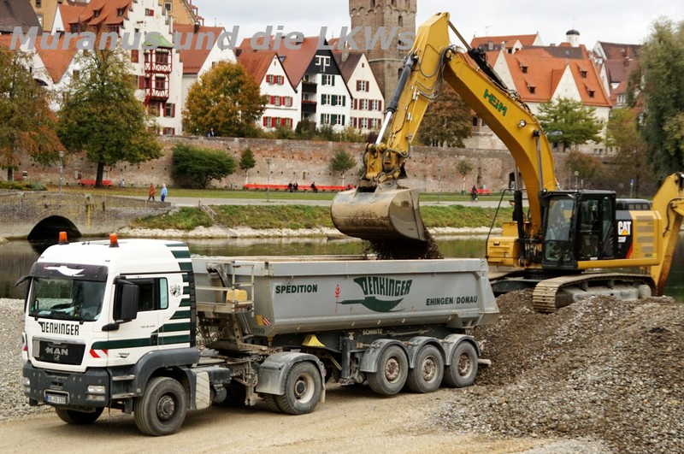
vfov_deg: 18.1
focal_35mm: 75
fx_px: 1423
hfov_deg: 27.0
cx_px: 342
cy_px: 227
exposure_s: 1/800
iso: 400
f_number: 4.5
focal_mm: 50
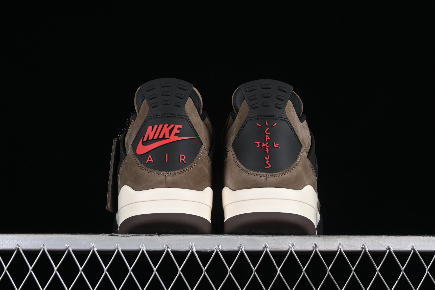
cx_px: 218
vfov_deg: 18.2
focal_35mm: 75
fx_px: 906
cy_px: 145
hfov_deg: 27.0
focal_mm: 50
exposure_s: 1/60
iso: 160
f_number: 6.3
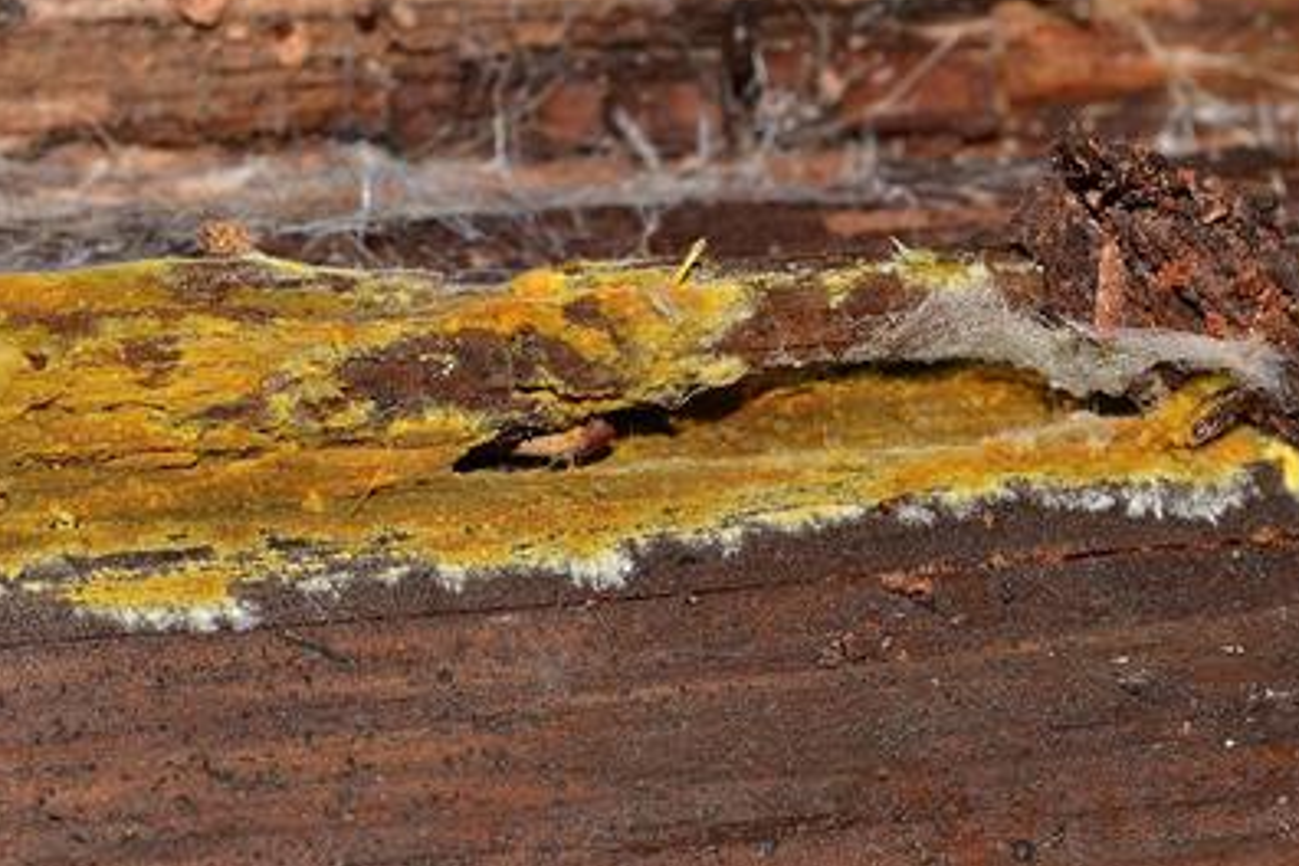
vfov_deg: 12.6
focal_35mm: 109
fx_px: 3933
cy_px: 525
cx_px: 276
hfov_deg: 18.6
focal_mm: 40
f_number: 16
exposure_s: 1/200
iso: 200
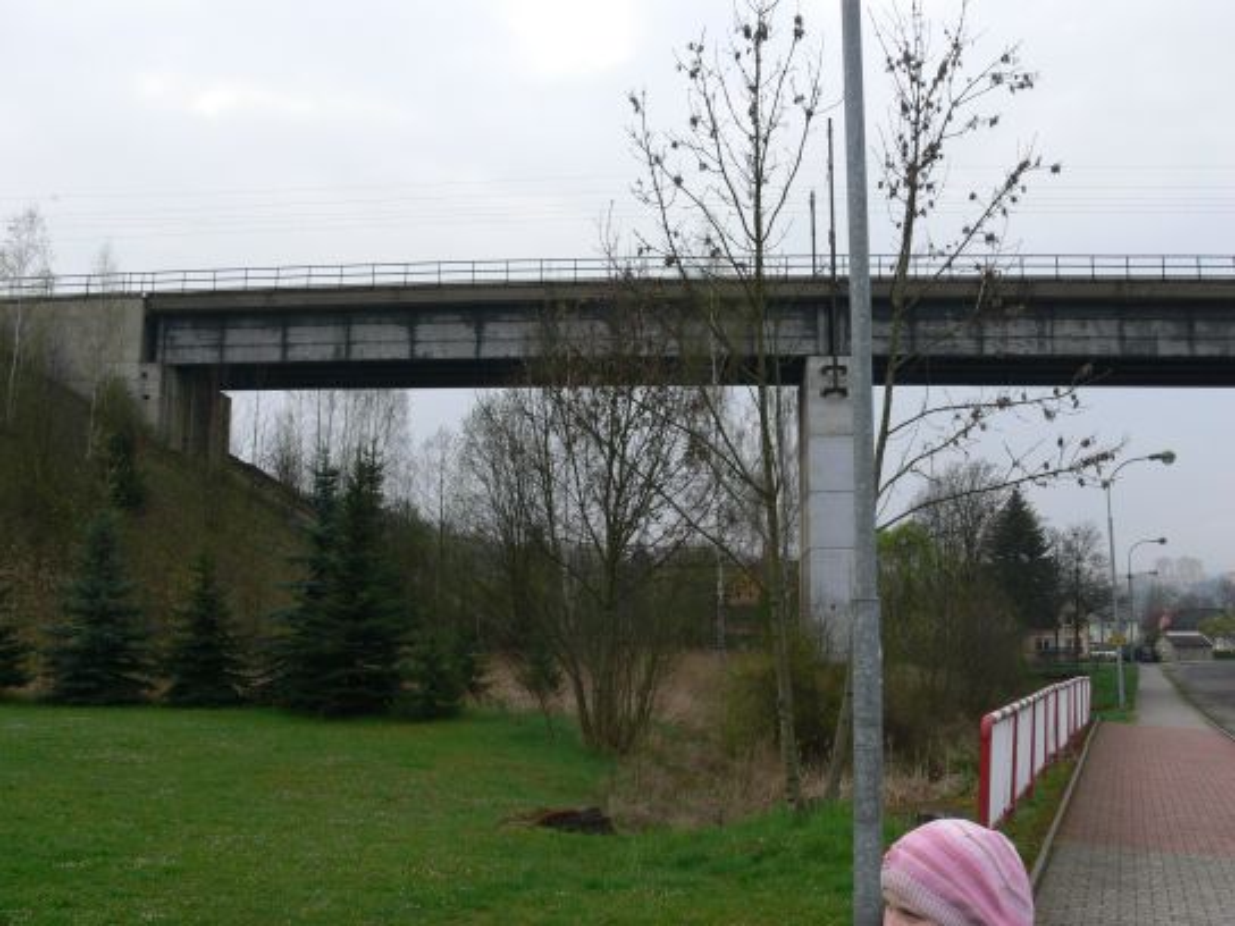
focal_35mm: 35
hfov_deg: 52.6
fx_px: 1249
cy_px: 463
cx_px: 618
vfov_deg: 40.7
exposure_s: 1/320
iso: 100
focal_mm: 7.4
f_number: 5.6
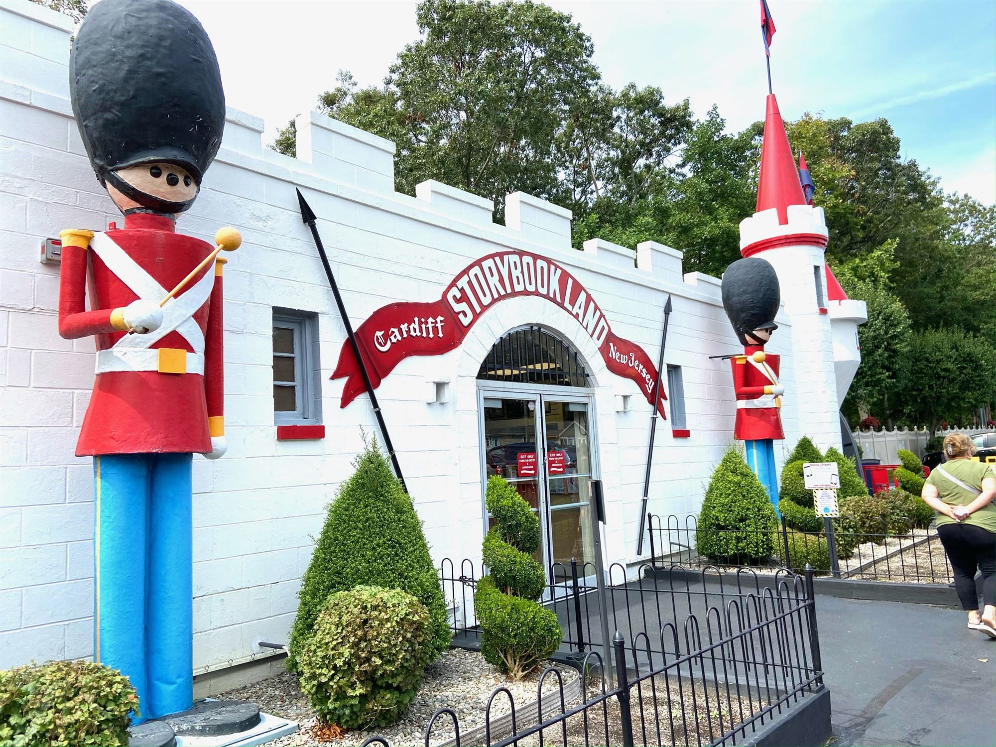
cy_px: 374
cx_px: 498
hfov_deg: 67.3
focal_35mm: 26
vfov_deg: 53.1
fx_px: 748
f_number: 1.8
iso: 32
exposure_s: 1/1898
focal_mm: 4.25
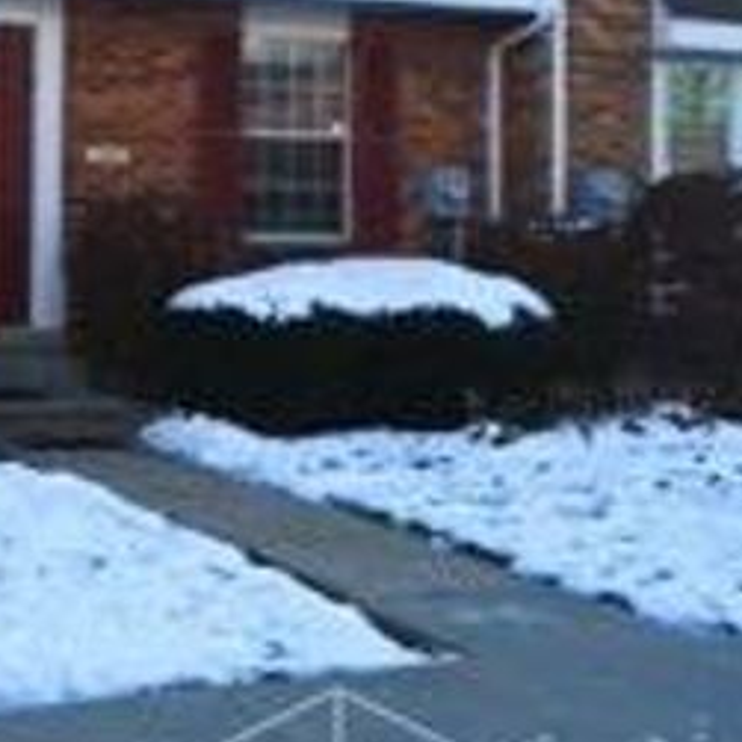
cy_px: 191
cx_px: 35
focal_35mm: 68
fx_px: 1649
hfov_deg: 24.4
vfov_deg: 25.1
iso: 32
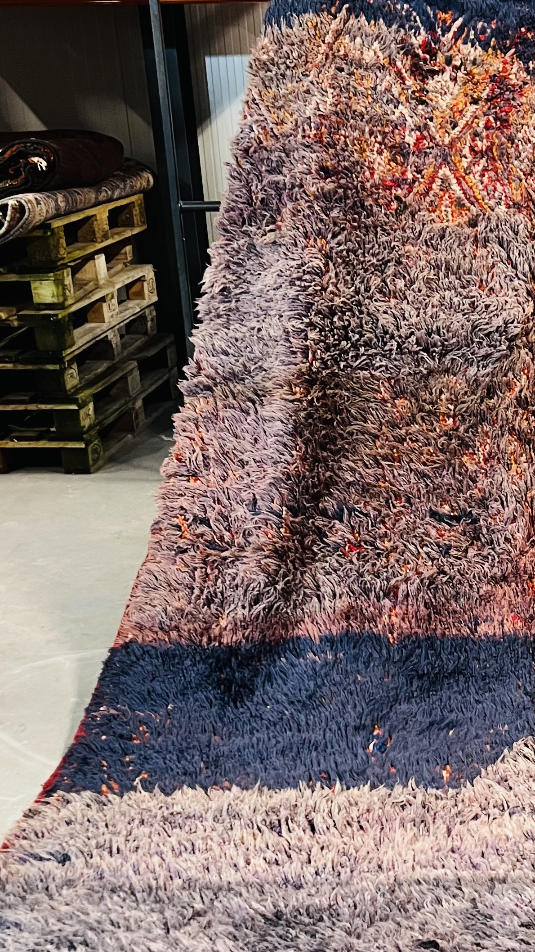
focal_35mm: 54
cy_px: 643
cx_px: 506
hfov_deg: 21.6
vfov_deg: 38.0
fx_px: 1362
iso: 250
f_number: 1.5
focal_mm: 5.7
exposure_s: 1/50
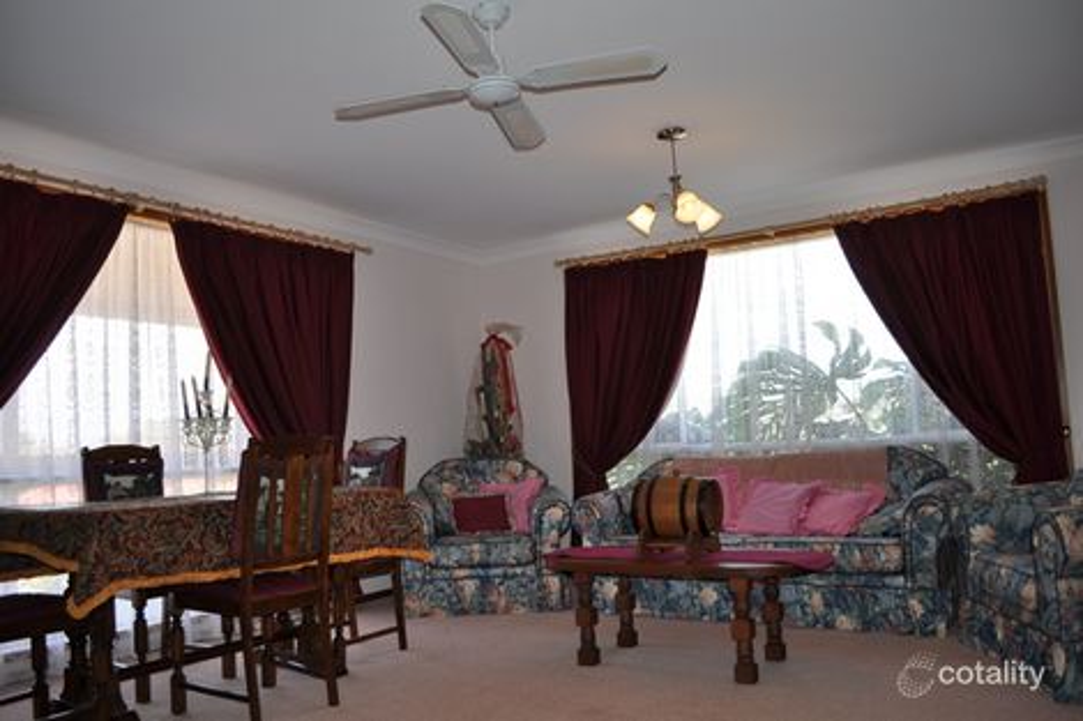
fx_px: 812
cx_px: 542
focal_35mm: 27
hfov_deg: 67.4
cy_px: 360
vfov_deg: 47.9
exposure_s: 1/200
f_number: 3.5
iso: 200
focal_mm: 18
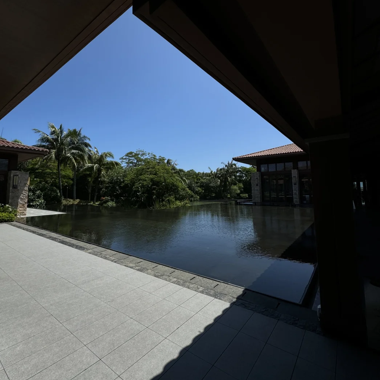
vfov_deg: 83.6
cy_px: 169
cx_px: 185
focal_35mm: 17
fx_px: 211
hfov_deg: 83.9
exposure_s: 1/4630
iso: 50
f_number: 2.2
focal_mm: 2.22
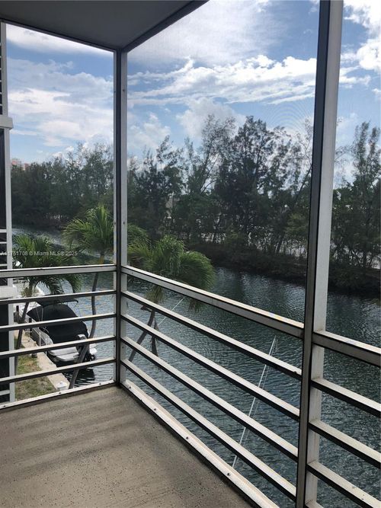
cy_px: 254
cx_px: 190
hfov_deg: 49.7
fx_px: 411
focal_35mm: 28
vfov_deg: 63.5
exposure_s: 1/972
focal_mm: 4
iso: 20
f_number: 1.8
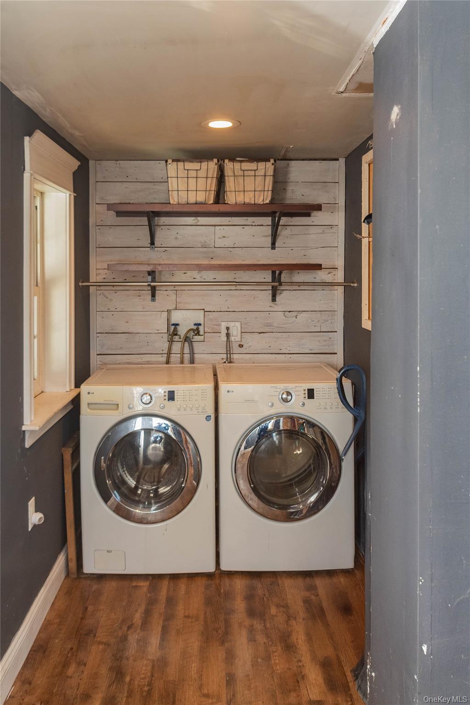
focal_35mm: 30
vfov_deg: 61.9
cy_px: 352
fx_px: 587
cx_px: 235
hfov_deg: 43.6
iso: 1250
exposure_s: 1/60
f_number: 5.6
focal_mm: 20
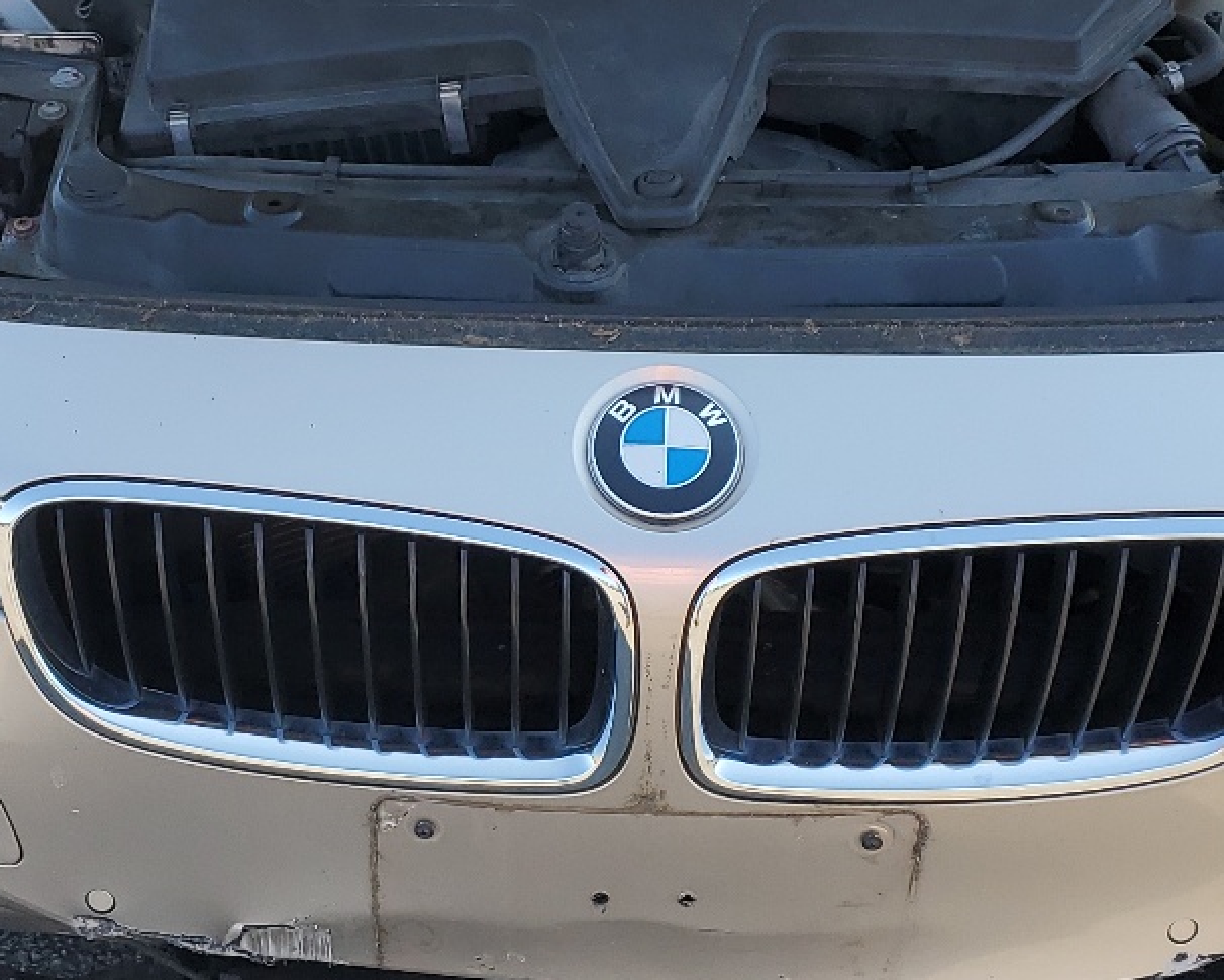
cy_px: 449
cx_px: 582
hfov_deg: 28.3
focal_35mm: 67
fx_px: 2428
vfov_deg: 22.8
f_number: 1.5
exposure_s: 1/1111
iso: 50
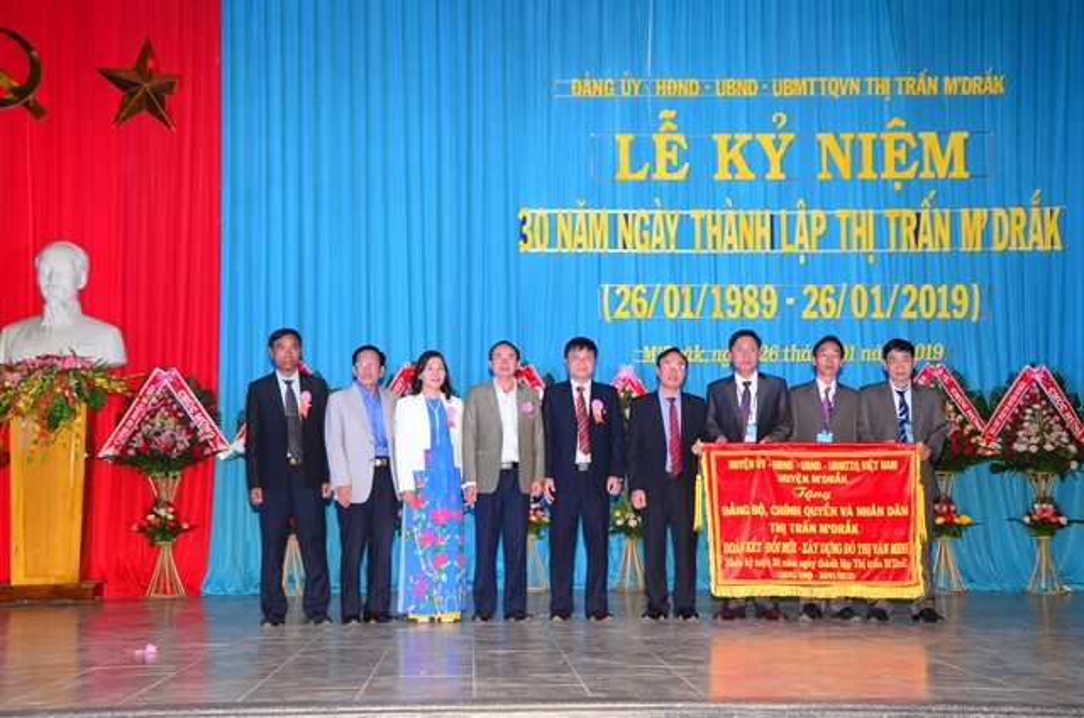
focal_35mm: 60
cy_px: 359
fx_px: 1803
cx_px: 542
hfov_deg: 33.5
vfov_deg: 22.5
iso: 800
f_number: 7.1
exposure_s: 1/60
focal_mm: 40
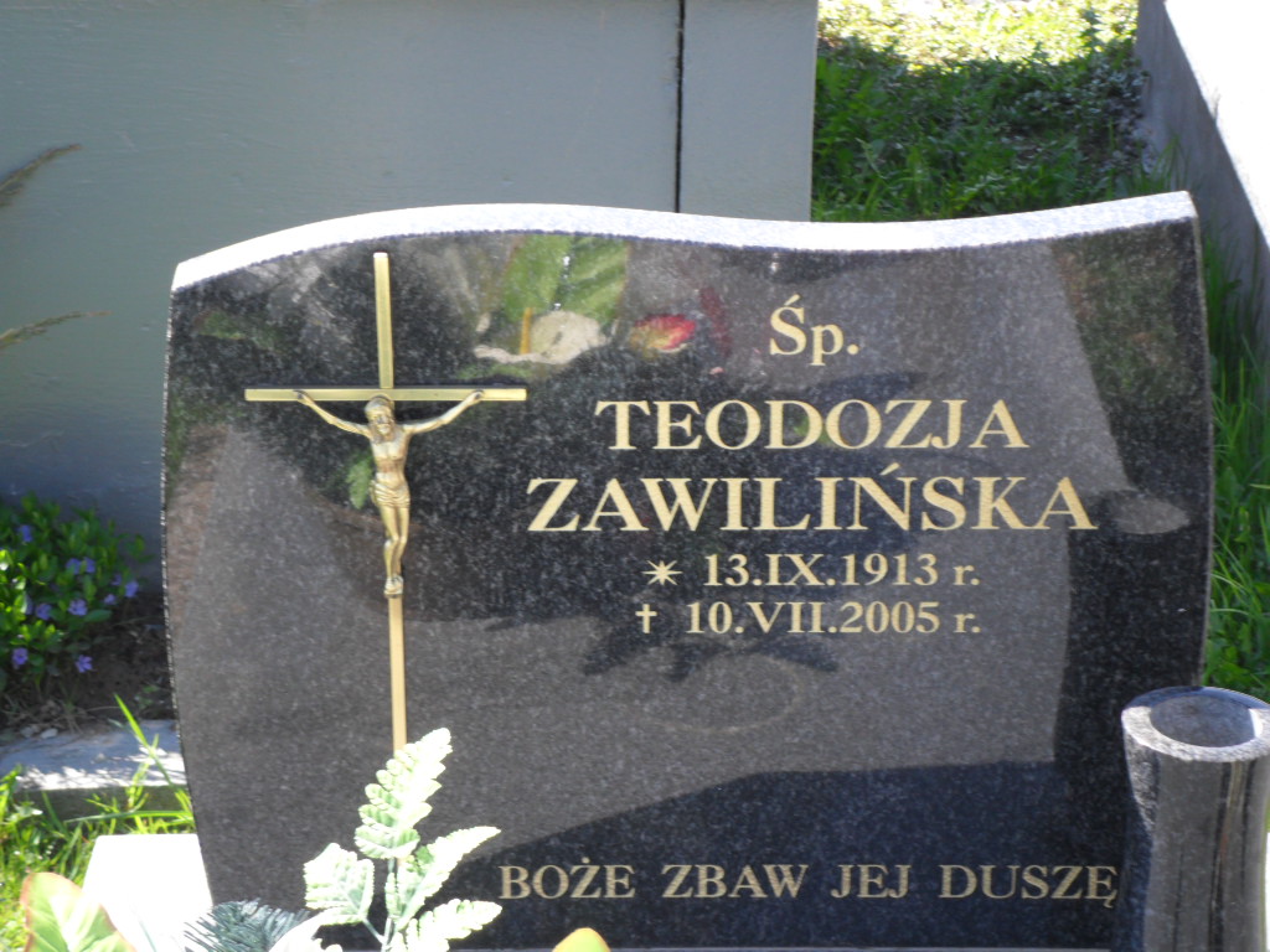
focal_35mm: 108
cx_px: 635
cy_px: 476
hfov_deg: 18.2
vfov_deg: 13.7
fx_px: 3962
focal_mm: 19.6
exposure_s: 1/60
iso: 100
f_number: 5
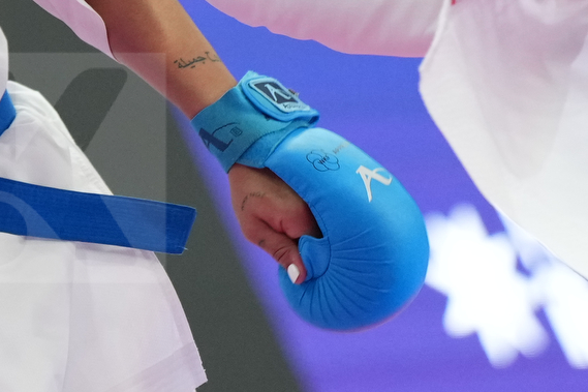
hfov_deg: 3.0
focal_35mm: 694
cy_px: -280
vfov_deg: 2.0
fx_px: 11331
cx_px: 49
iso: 2500
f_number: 2.8
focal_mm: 158
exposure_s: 1/1000
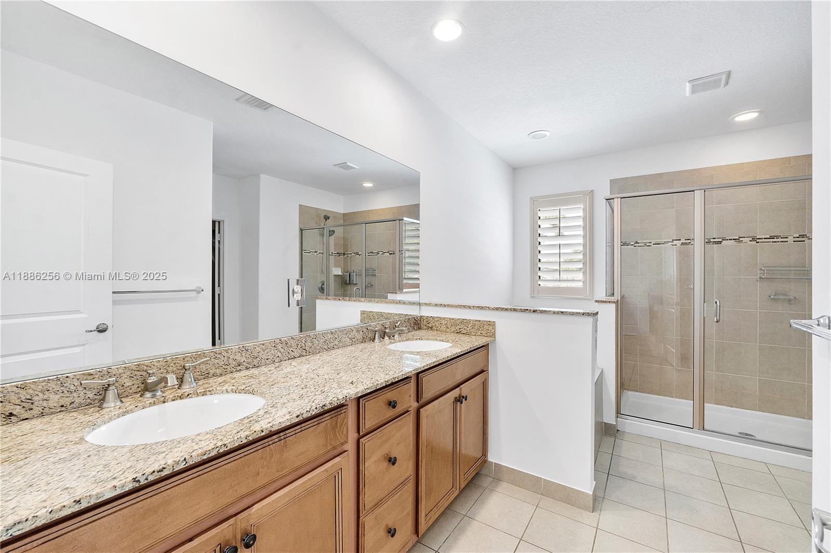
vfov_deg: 77.3
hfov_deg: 100.4
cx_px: 416
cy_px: 276
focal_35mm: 15
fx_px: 346
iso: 160
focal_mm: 10
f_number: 11
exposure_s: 1/2.5
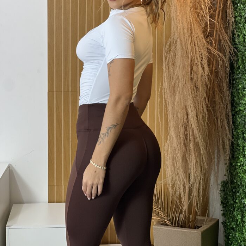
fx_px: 732
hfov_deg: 19.1
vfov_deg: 19.0
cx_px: 123
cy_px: 90
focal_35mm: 91
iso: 160
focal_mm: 9
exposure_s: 1/120
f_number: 2.8
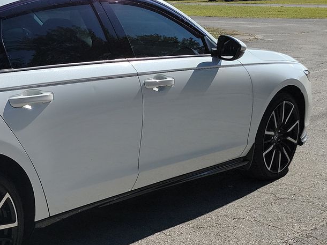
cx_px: -39
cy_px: 98
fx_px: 595
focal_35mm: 63
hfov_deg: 27.8
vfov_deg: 23.2
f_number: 1.8
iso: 50
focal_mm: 6.7
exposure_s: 1/1456
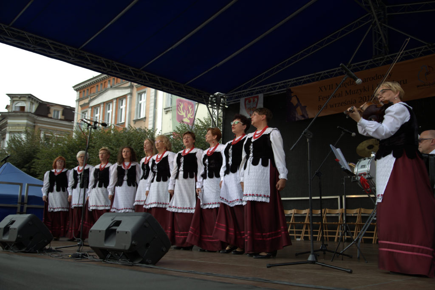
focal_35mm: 35
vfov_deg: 37.9
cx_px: 218
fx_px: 423
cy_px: 145
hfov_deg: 54.4
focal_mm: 35
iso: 100
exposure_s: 1/50
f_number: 5
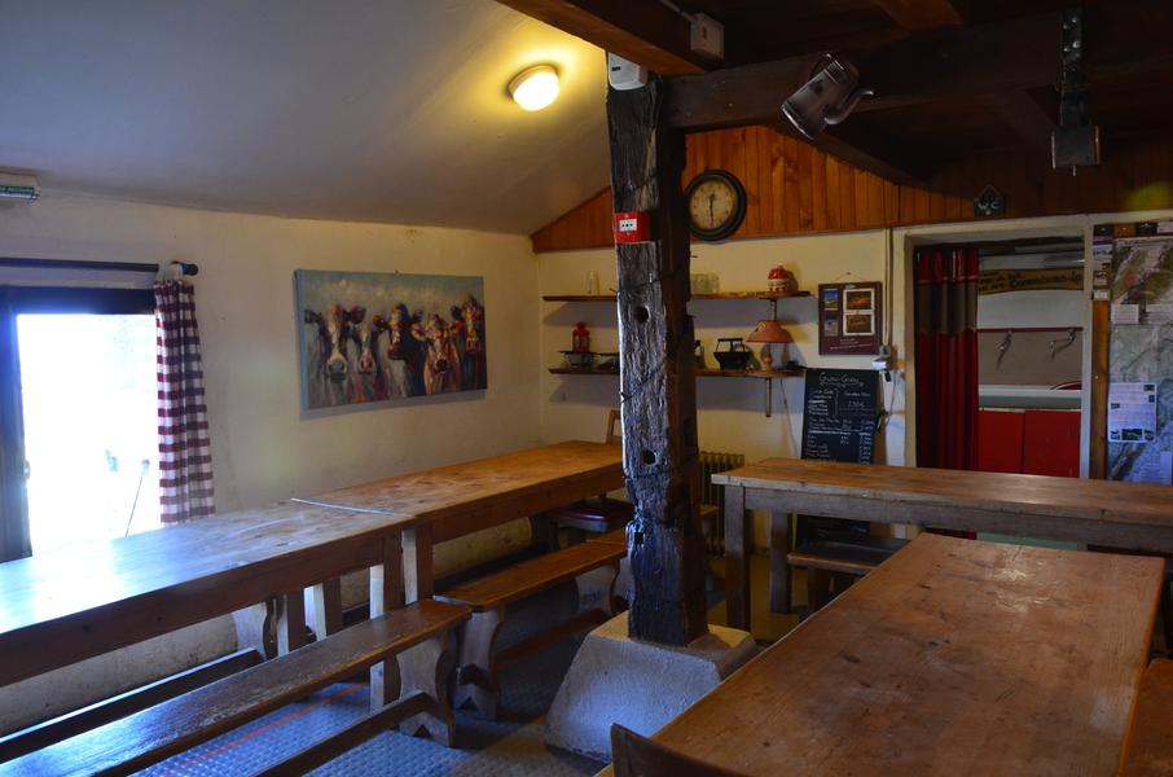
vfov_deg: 47.7
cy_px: 388
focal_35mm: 27
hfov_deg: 67.5
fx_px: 878
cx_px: 586
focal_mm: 18
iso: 800
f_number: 6.3
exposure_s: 1/20
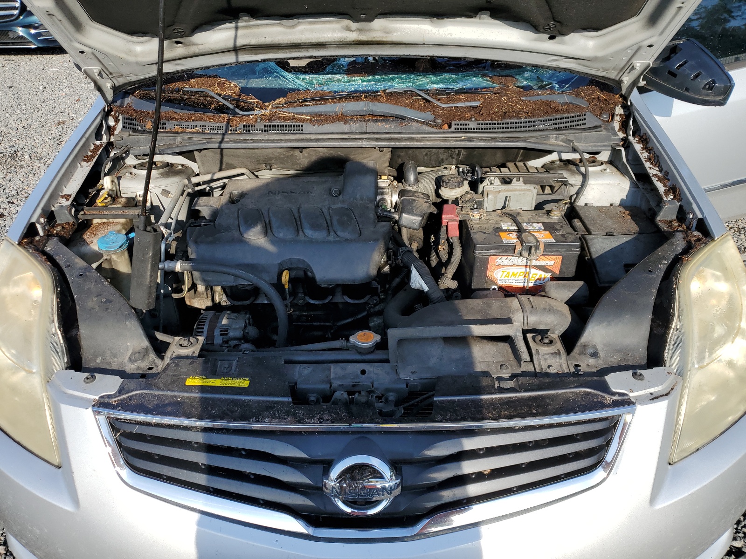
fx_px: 560
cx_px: 373
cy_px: 280
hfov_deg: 67.3
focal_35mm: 26
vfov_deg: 53.1
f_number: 1.5
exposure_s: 1/1667
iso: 50
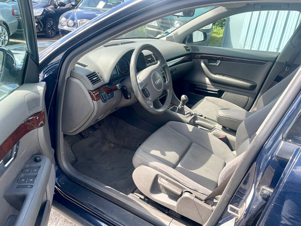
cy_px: 113
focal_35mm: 26
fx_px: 226
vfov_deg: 53.1
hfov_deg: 67.3
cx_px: 150
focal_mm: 4.2
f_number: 1.6
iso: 32
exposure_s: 1/435
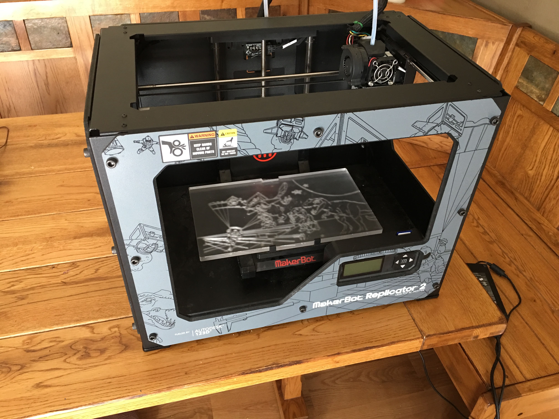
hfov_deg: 61.7
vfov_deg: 48.2
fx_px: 468
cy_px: 210
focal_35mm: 29
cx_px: 280
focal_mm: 4.15
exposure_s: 1/15
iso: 80
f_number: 2.2
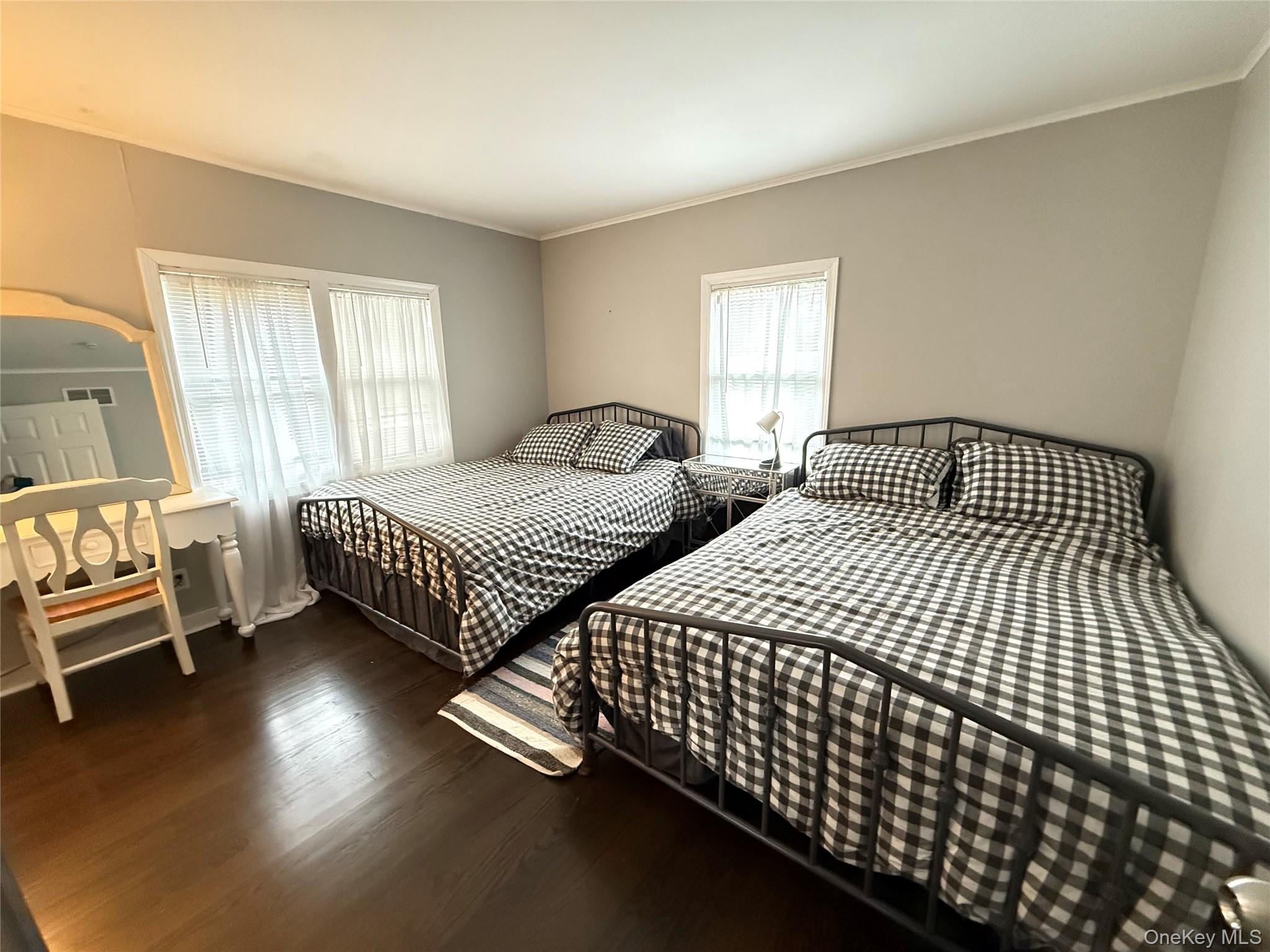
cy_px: 476
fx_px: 514
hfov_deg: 102.1
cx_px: 635
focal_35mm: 14
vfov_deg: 85.7
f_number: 2.2
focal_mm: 2.22
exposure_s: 1/60
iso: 1000
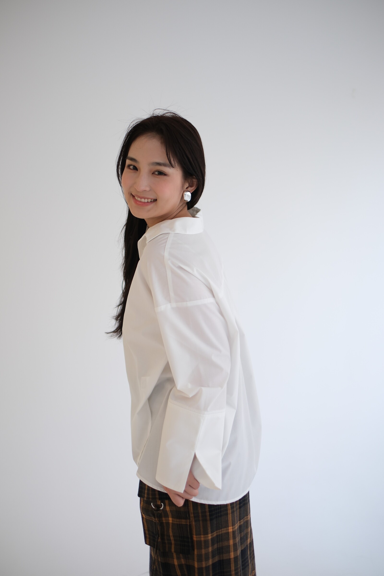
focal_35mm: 35
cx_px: 192
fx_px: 560
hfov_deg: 37.9
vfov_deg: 54.4
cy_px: 288
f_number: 1.4
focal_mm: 23
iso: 125
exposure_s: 1/125
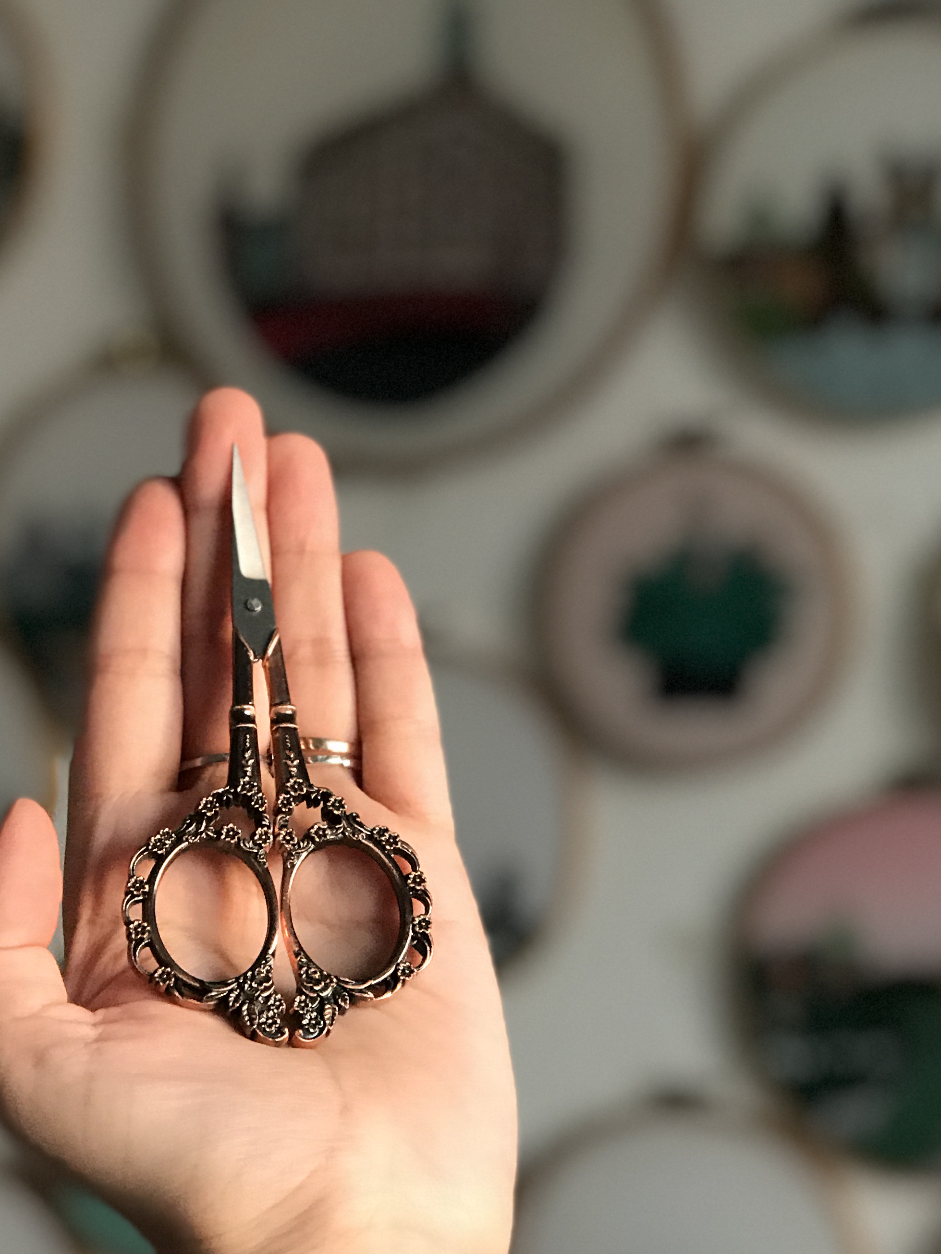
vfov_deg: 22.2
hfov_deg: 16.7
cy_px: 715
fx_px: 3190
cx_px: 280
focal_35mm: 88
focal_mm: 6.6
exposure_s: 1/50
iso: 320
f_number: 2.8
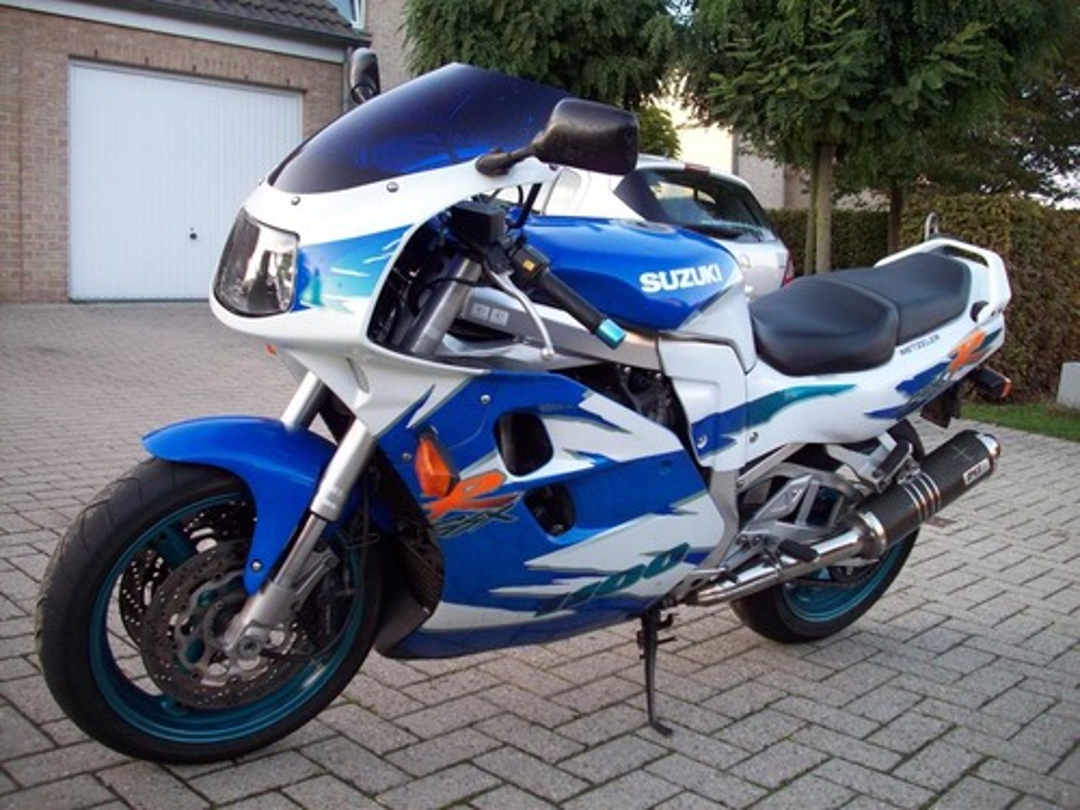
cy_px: 405
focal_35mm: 37
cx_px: 540
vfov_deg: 38.7
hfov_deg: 50.1
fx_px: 1154
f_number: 2.8
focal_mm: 6.2
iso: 80
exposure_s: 1/106
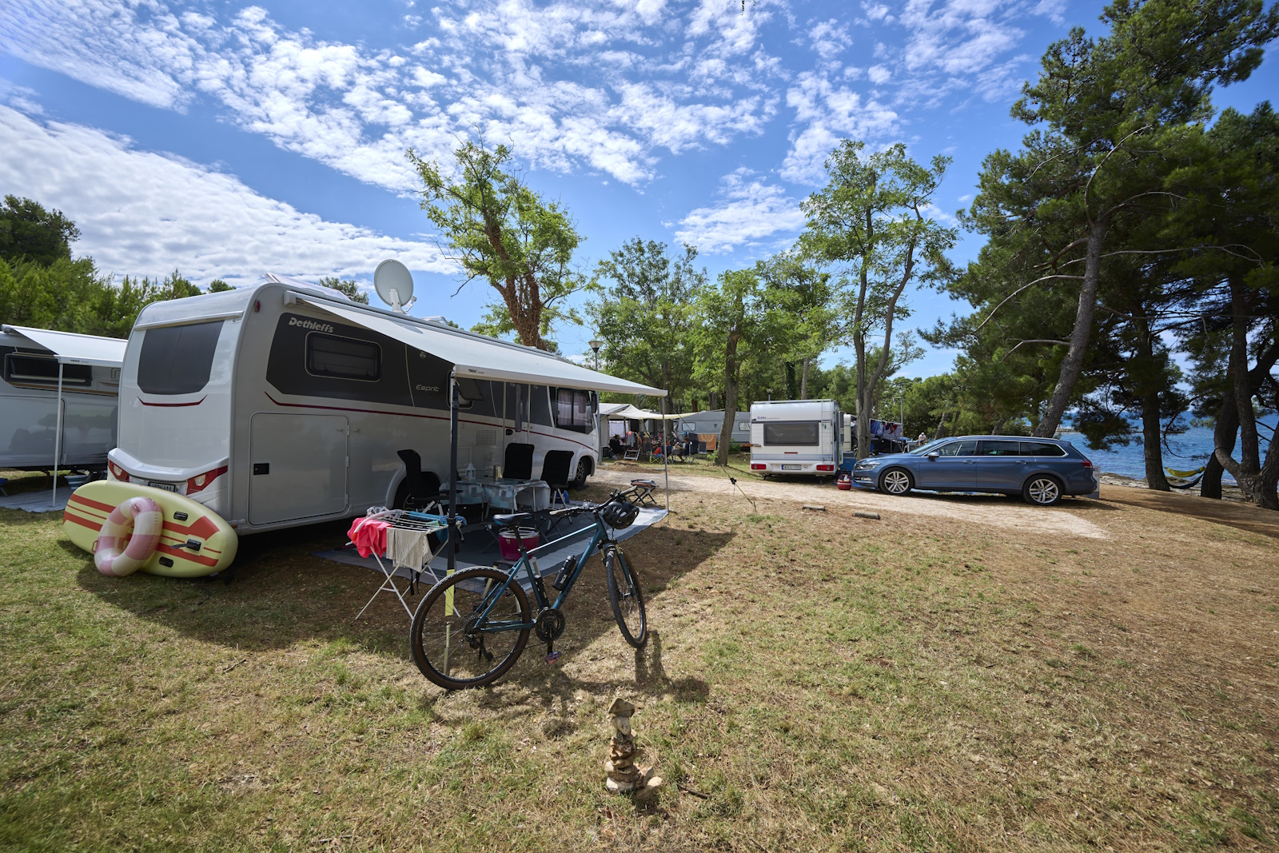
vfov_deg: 81.2
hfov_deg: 104.2
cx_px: 640
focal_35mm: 14
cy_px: 426
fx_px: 497
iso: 64
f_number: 7.1
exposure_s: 1/250
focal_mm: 14
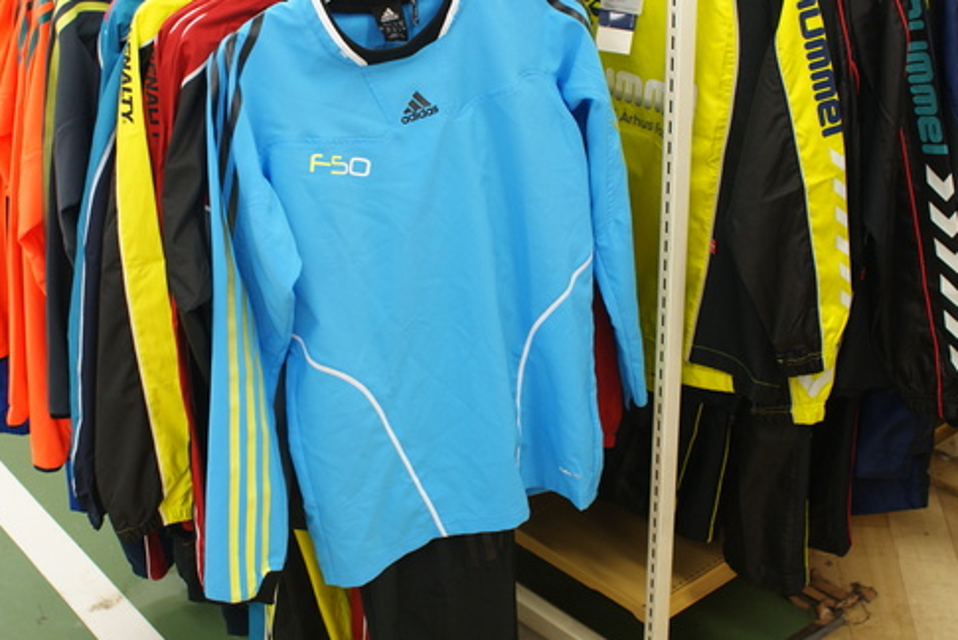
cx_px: 409
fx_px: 1385
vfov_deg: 26.0
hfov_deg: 38.1
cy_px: 285
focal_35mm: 52
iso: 250
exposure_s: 1/50
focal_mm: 28
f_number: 5
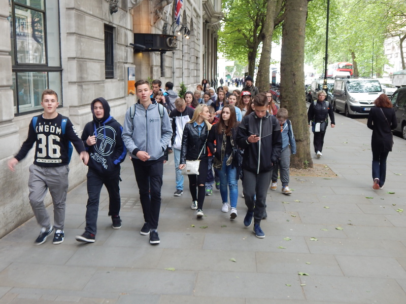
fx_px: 504
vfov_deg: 33.6
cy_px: 152
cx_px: 203
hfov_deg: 43.9
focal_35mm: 43
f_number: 3.6
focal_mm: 7.7
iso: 125
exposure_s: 1/40
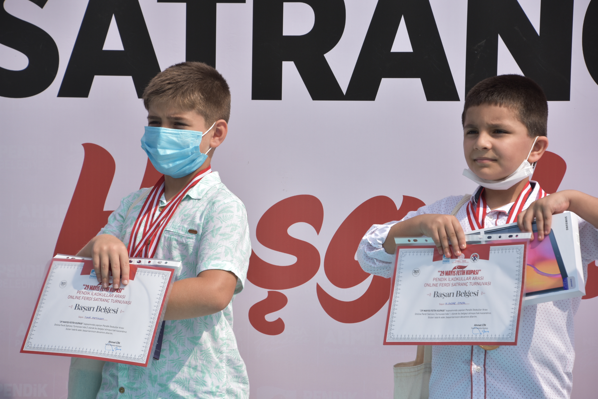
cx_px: 299
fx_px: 3115
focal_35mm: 188
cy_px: 200
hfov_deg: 11.0
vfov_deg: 7.3
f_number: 8
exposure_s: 1/500
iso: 110
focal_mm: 125
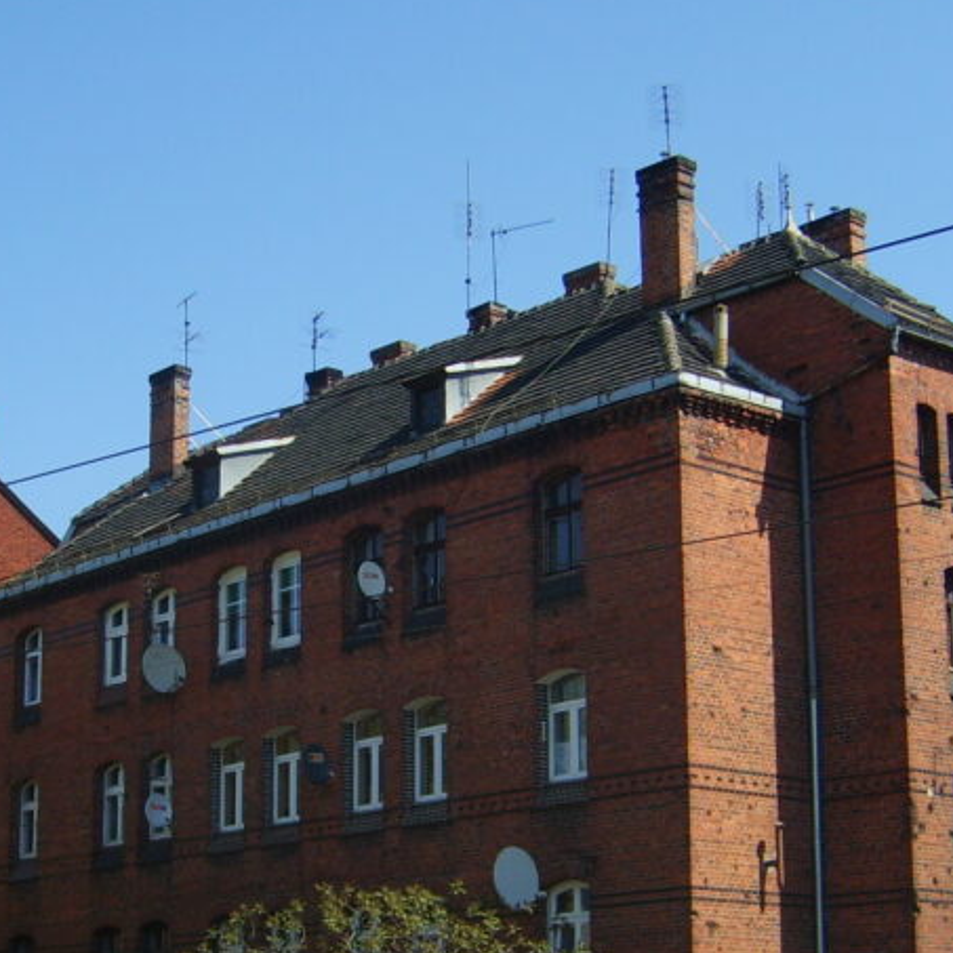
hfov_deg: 24.6
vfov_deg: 24.4
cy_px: 709
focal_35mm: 70
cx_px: 379
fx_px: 2180
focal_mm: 5.8
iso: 50
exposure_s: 1/1000
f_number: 2.8
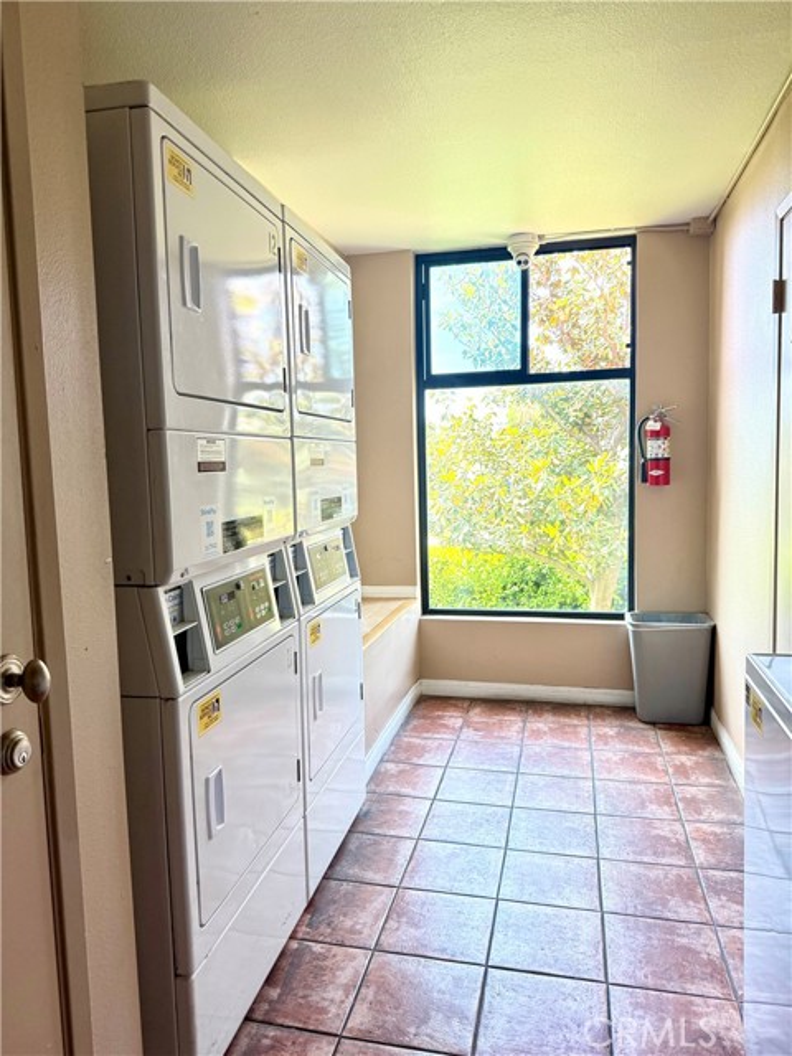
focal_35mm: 24
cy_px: 528
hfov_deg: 56.8
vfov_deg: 71.6
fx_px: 732
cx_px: 396
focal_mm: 6.76
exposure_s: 1/121
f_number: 1.78
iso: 160
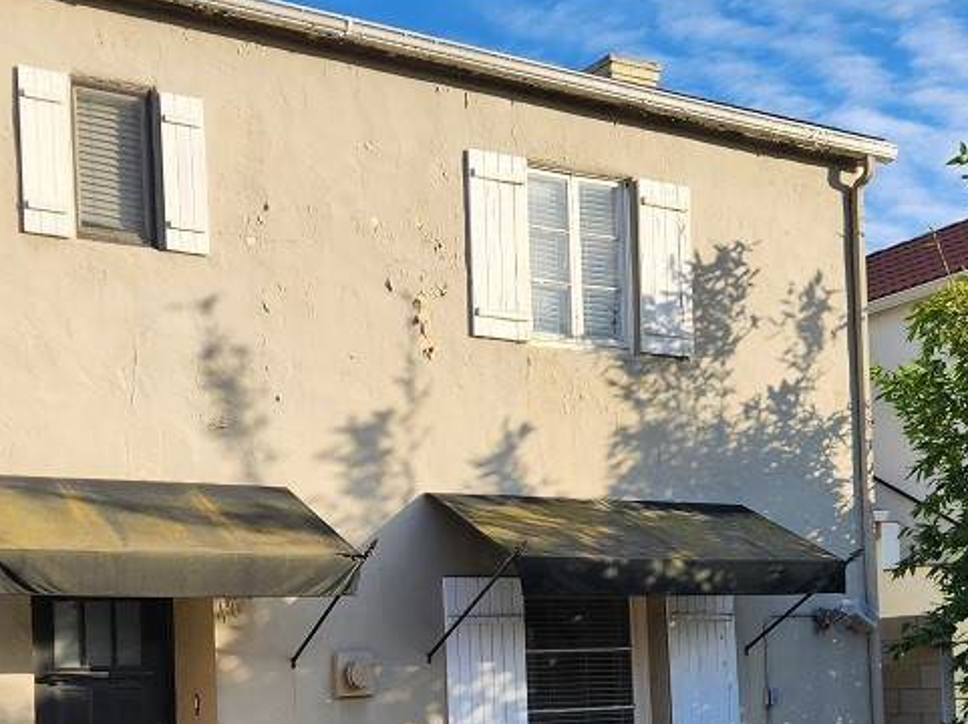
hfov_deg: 38.3
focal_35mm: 49
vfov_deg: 28.5
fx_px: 1369
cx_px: 286
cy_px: 656
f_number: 1.8
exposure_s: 1/1108
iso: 20
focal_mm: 5.4
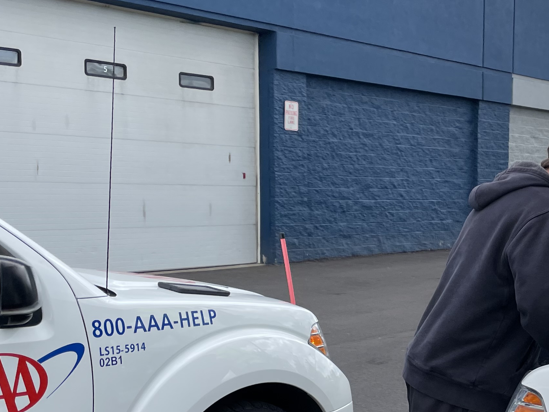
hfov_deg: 30.1
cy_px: 282
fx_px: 983
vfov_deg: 23.5
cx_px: 476
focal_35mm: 62
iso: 32
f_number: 1.6
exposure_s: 1/875
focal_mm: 4.2
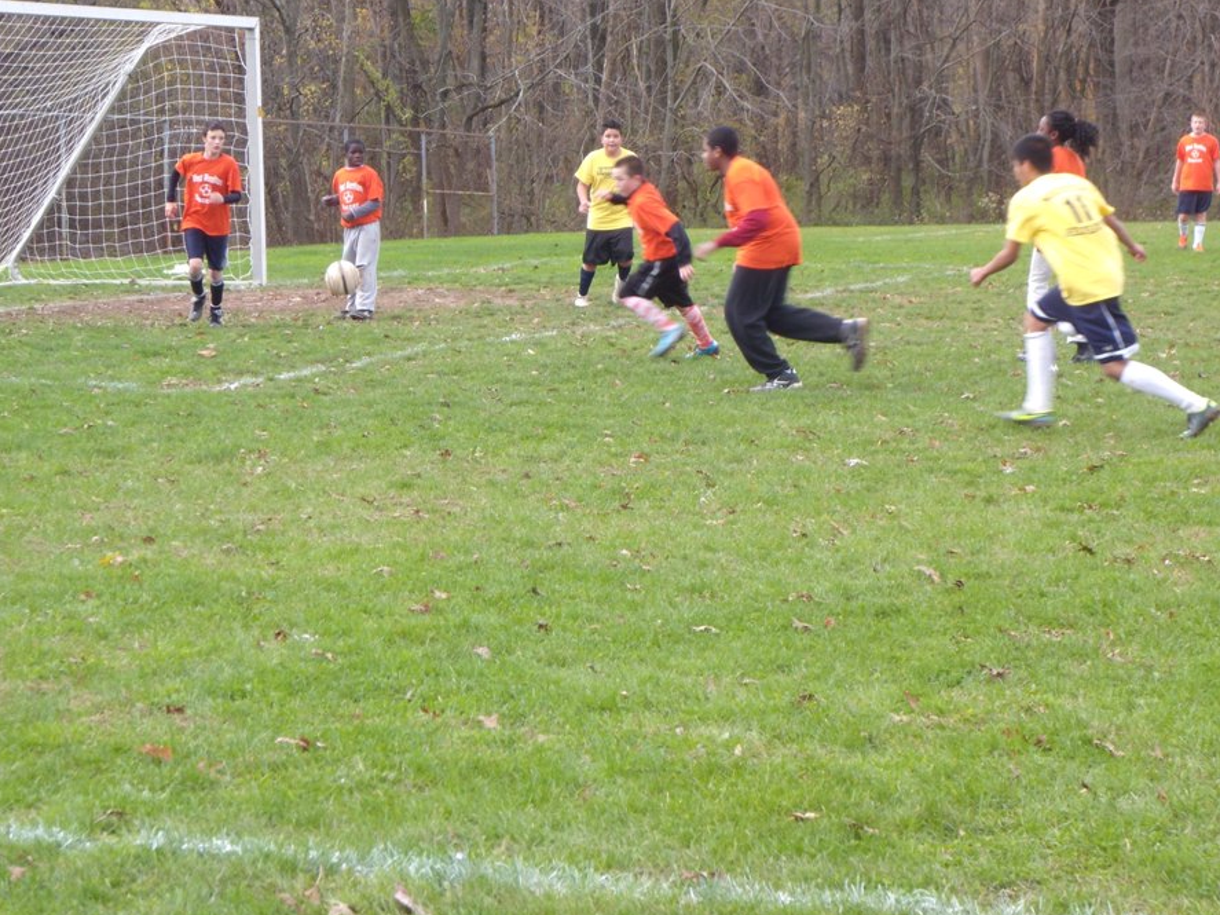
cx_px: 583
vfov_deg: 15.2
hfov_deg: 20.2
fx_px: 3418
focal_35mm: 97
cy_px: 405
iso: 100
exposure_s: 1/100
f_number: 5.2
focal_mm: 17.99
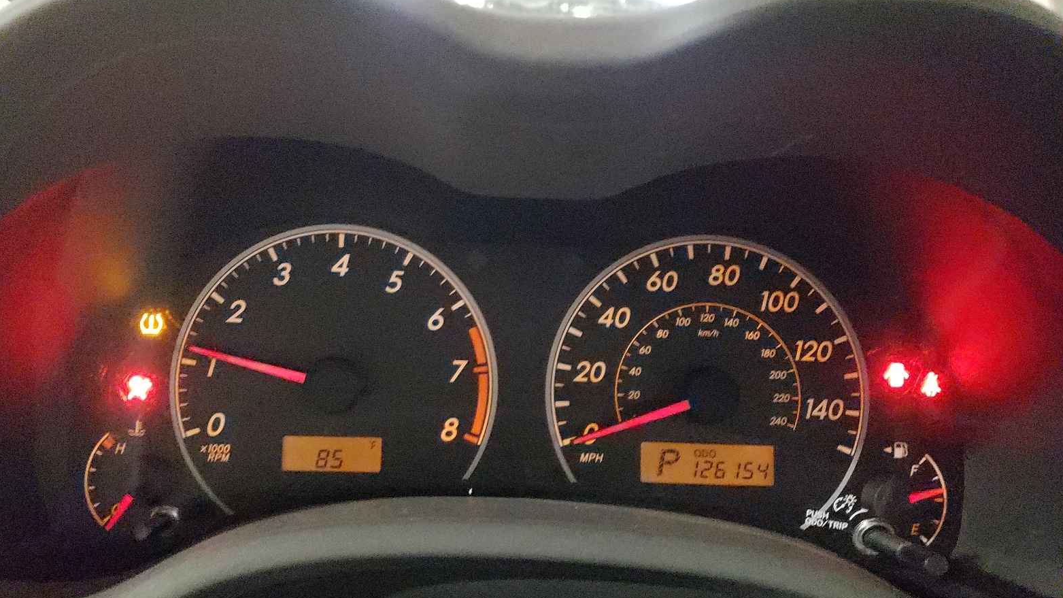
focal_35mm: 29
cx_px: 521
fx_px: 817
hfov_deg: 66.1
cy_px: 313
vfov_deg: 40.2
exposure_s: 1/25
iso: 1754
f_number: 1.5
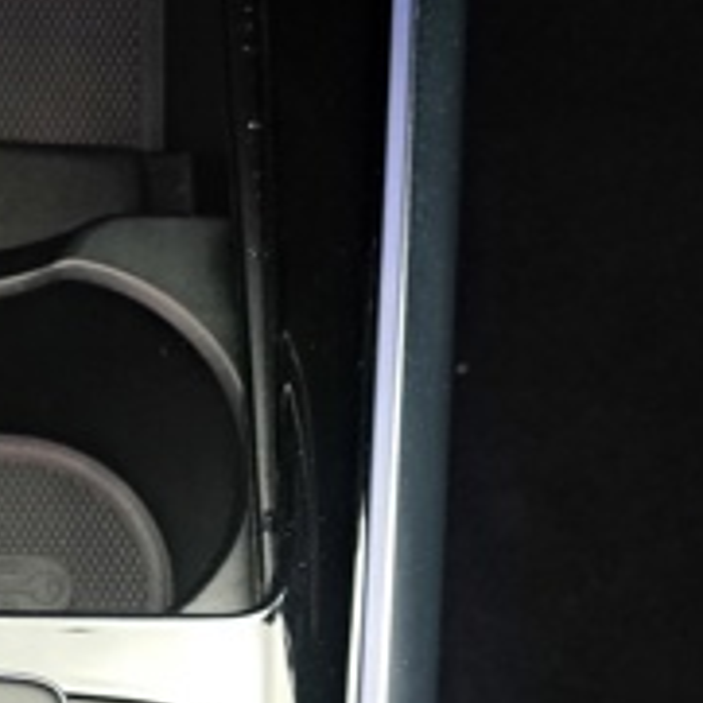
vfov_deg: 16.5
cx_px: -183
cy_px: 1122
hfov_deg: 17.5
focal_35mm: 94
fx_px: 2160
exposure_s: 1/50
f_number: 1.8
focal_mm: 5.23
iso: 125
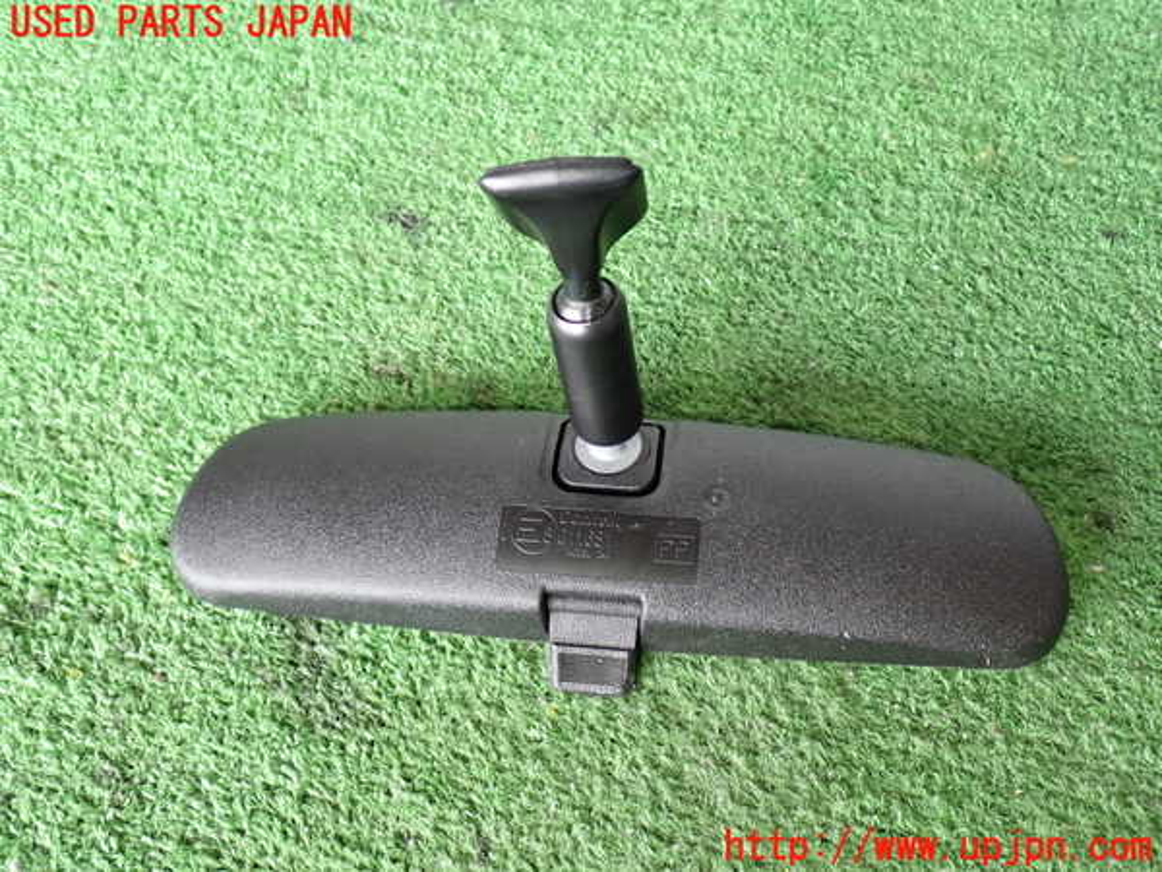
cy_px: 436
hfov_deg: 51.4
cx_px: 581
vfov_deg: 39.7
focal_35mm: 36
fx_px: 1208
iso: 250
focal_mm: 6.37
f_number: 2.5
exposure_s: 1/40
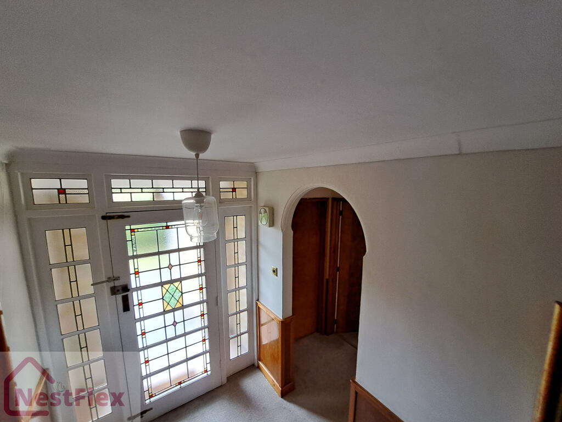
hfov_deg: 106.2
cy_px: 211
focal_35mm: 13
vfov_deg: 89.9
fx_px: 211
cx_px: 281
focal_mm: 1.74
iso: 100
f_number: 2.2
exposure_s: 1/50
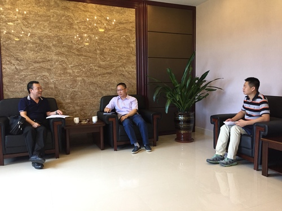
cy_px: 106
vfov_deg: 48.2
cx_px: 141
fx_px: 236
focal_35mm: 29
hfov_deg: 61.7
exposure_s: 1/33
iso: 80
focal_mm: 4.15
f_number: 2.2
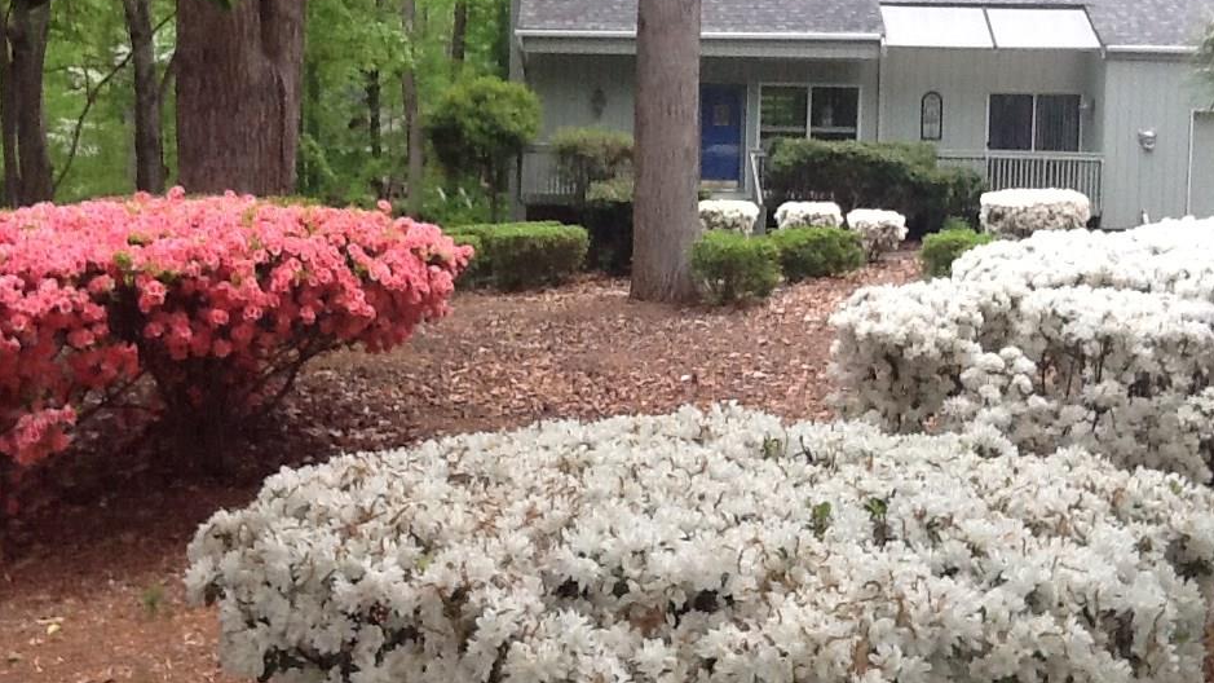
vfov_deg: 24.4
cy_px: 281
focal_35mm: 49
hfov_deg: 42.1
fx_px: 1577
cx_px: 619
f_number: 2.4
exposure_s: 1/120
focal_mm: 2.03
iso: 80
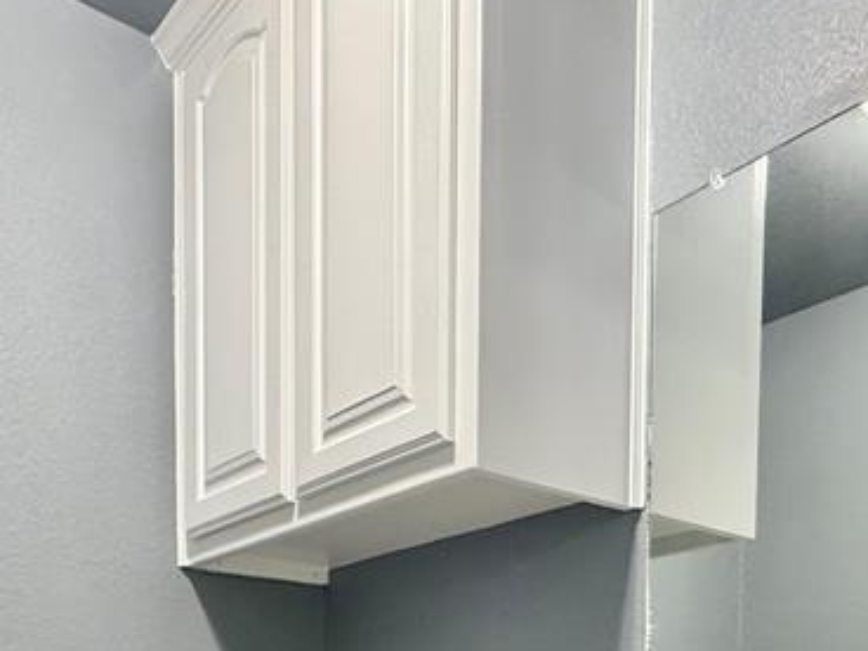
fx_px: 978
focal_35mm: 39
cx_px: 396
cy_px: 804
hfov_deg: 47.8
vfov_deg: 30.5
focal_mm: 2.22
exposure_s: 1/60
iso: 500
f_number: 2.2
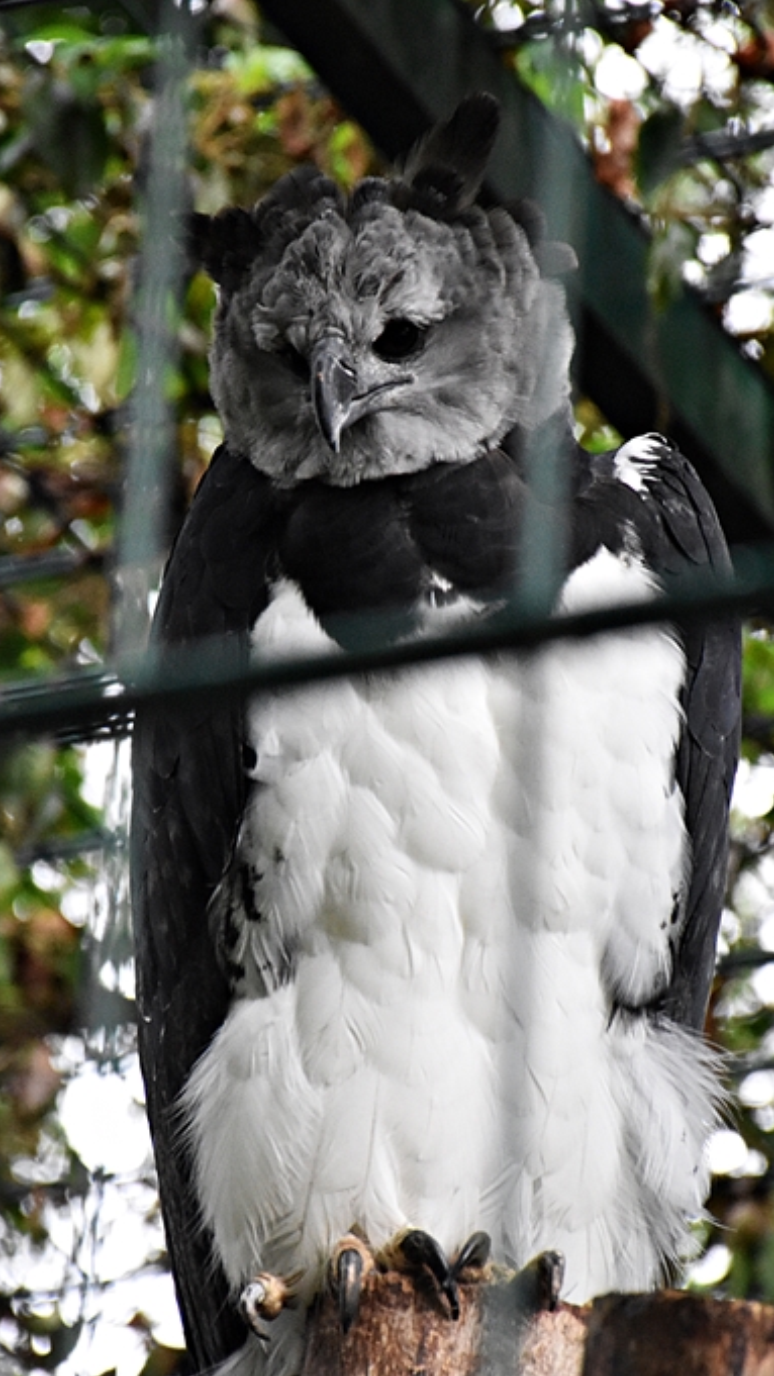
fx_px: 12078
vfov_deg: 6.5
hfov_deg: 3.7
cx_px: 301
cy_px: 688
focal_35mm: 331
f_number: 5.6
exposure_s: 1/500
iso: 3200
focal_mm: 140
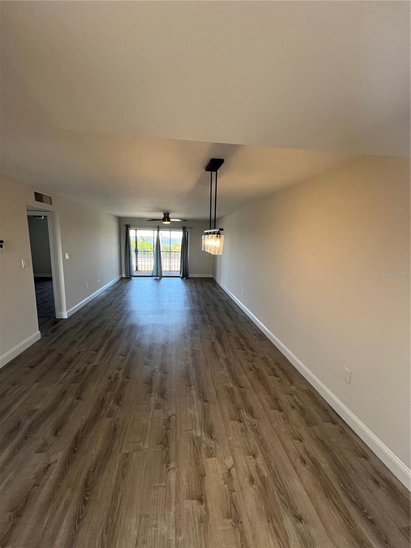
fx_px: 206
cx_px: 206
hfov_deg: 89.9
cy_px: 274
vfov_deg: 106.2
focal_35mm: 13
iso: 250
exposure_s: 1/120
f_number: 1.8
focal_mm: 1.57
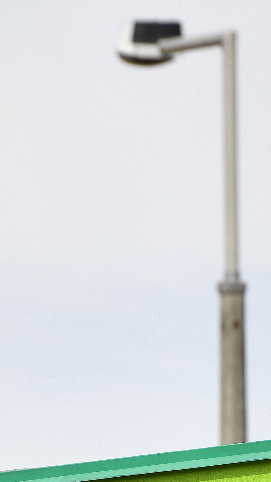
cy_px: 417
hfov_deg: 2.0
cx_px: -88
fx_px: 7869
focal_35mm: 616
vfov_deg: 3.5
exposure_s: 1/1250
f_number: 5
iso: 100
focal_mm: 200
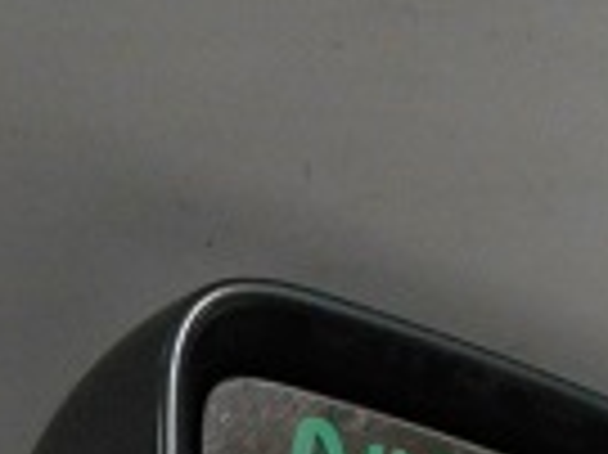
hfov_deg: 16.6
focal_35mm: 119
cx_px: 336
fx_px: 2088
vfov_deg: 10.9
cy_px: 1002
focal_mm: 4.6
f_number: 3.2
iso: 400
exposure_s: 1/25
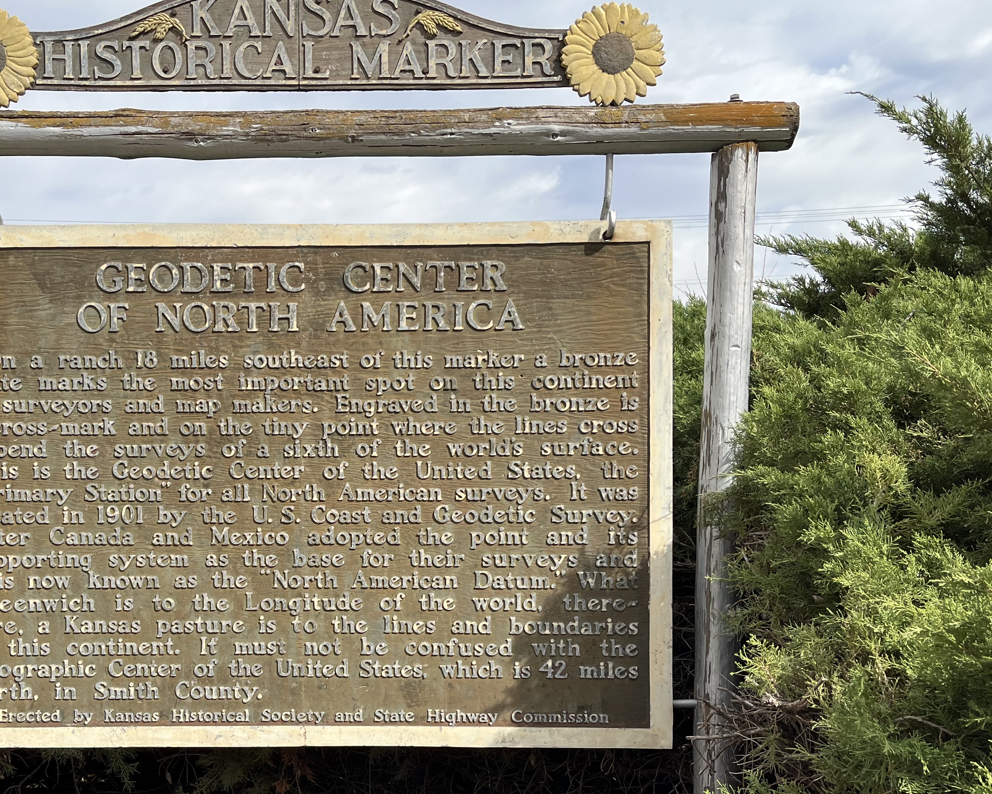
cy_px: 540
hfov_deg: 45.2
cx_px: 339
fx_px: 1175
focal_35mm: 40
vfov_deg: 36.9
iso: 50
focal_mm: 5.1
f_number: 1.6
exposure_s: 1/2222
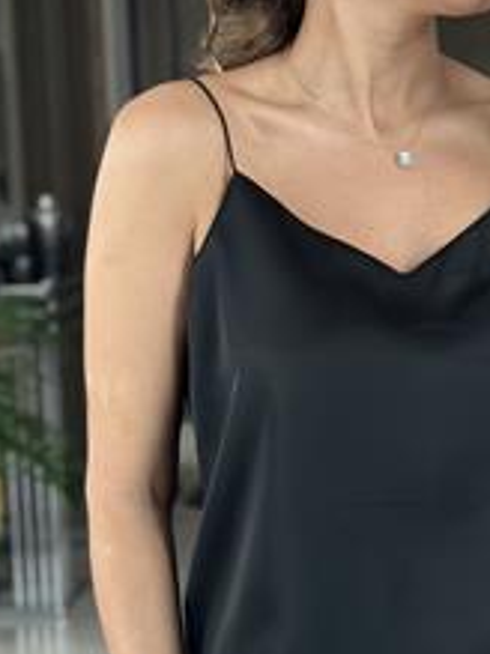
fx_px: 2097
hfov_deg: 13.3
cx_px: 391
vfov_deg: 17.7
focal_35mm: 111
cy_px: 311
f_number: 1.78
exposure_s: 1/60
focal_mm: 6.86
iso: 250
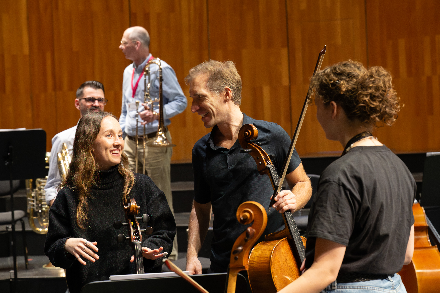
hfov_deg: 28.8
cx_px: 220
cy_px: 146
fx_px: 855
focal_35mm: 70
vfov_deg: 19.5
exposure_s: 1/125
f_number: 5
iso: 6400
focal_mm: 70
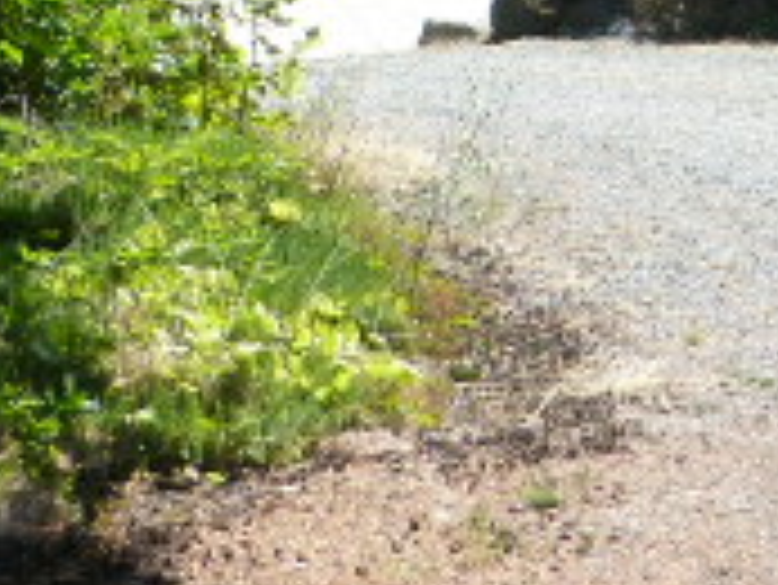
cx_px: 562
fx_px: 2249
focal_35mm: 100
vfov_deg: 14.1
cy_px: -234
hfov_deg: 19.5
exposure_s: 1/400
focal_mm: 4.8
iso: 160
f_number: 4
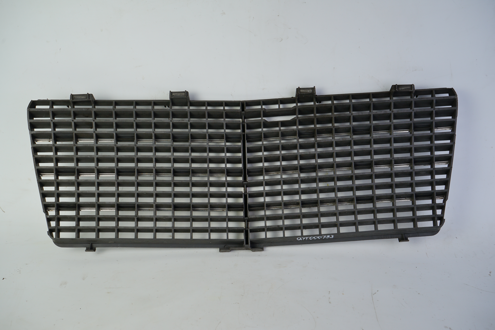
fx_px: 481
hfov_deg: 54.4
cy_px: 165
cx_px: 248
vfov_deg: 37.9
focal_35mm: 35
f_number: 8
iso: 200
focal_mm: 35
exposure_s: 1/160
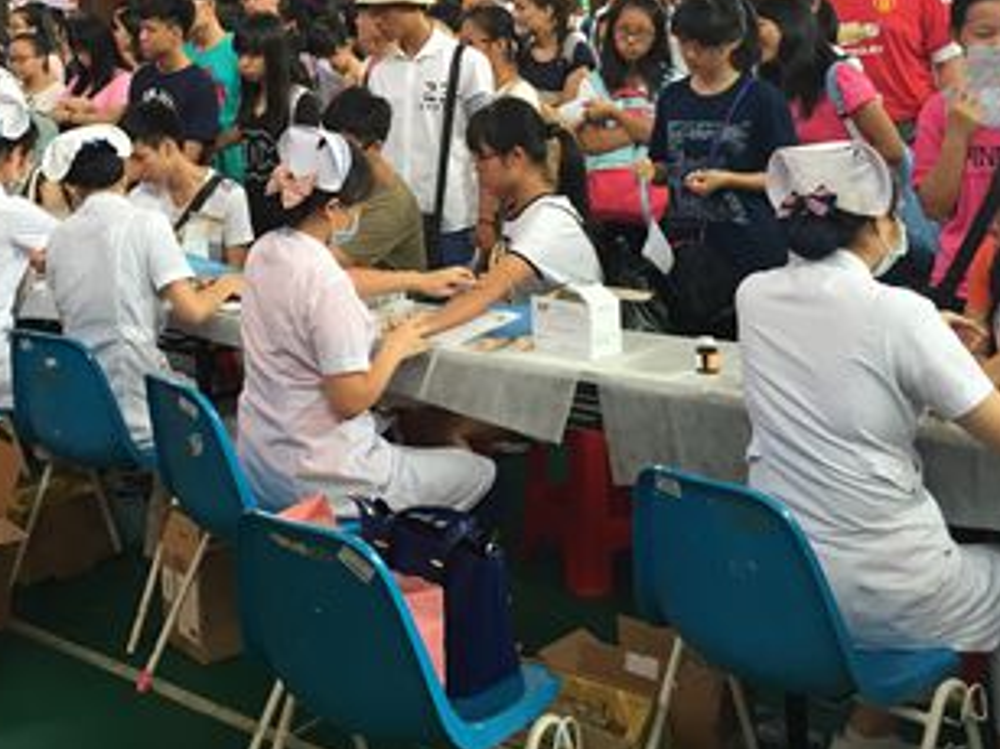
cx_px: 274
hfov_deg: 36.1
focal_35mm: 52
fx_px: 1502
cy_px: 86
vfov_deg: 27.1
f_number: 2.2
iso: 40
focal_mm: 4.15
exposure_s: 1/30
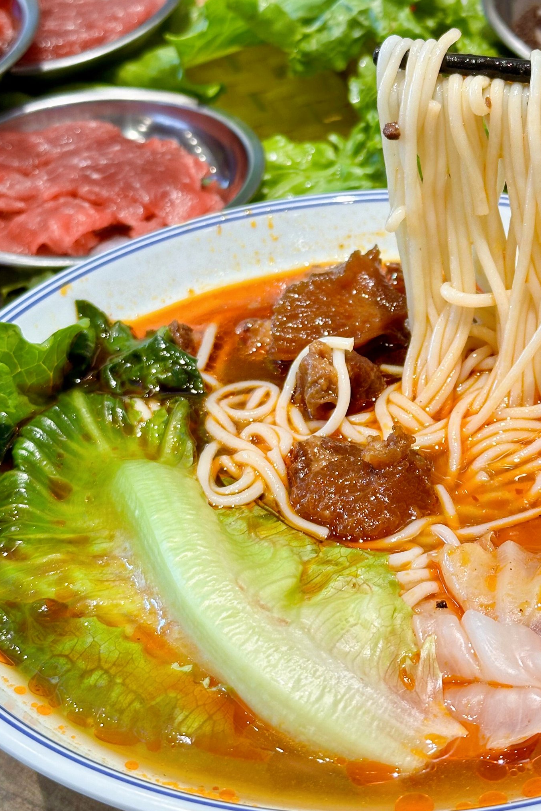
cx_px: 358
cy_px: 368
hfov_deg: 20.2
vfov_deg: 30.1
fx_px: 1510
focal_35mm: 67
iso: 80
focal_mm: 6.86
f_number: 1.78
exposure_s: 1/100
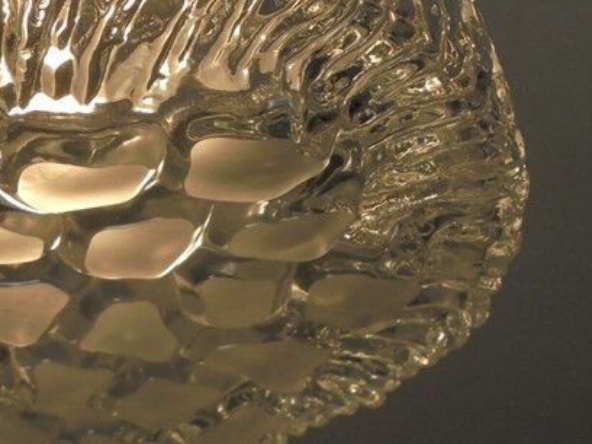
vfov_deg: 19.4
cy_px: 73
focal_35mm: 75
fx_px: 1283
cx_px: 22
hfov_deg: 24.9
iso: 100
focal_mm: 6.1
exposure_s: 1/800
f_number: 4
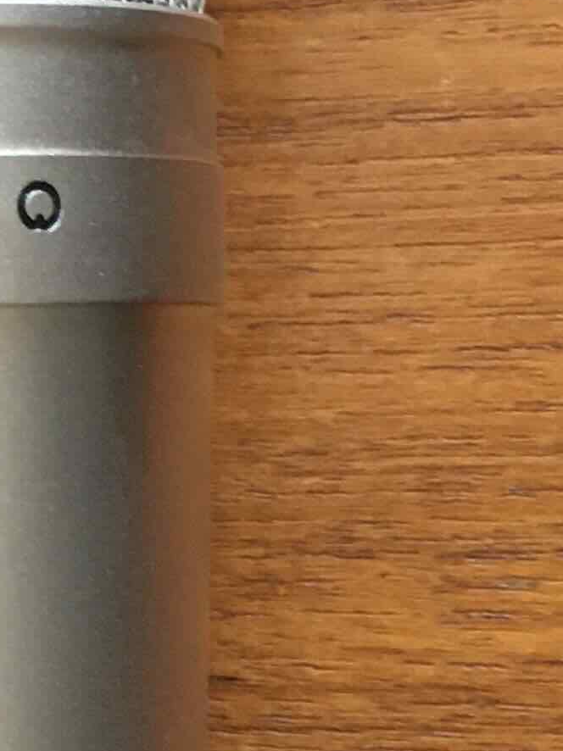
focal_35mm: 132
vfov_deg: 14.9
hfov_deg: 10.7
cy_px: 547
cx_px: -353
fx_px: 2864
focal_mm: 4.15
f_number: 2.2
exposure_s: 1/20
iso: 200
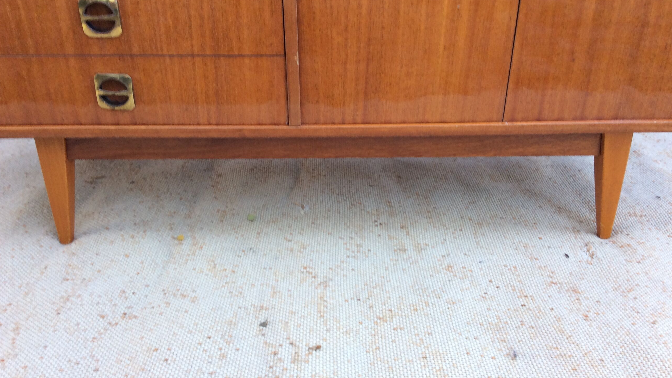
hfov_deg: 56.6
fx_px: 624
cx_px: 335
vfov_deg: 33.7
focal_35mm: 35
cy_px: 195
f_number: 2.4
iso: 32
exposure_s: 1/25
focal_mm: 3.3
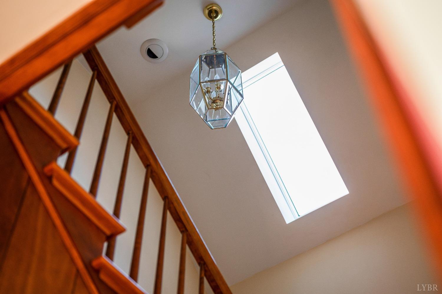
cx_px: 221
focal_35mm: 50
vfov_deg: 26.9
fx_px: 613
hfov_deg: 39.6
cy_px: 147
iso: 800
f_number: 2.2
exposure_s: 1/320
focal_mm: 50
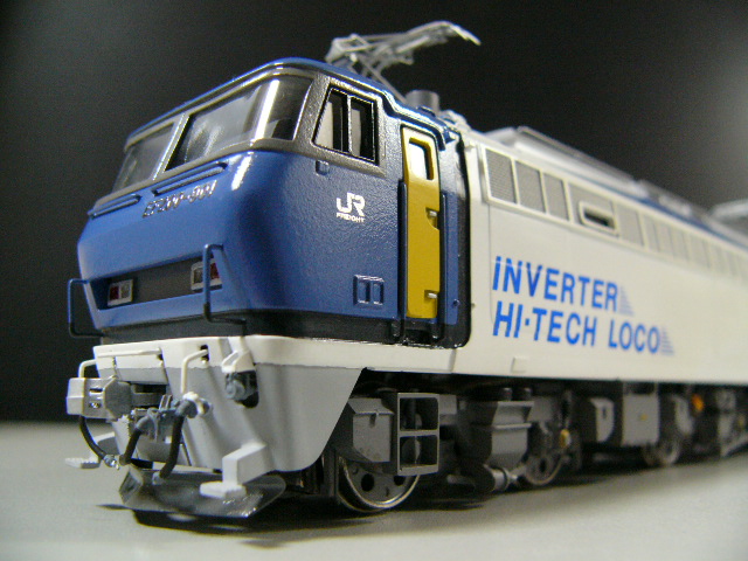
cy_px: 280
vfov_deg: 39.7
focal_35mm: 36
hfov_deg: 51.4
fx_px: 778
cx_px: 374
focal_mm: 6
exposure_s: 1/13
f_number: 2.8
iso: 200
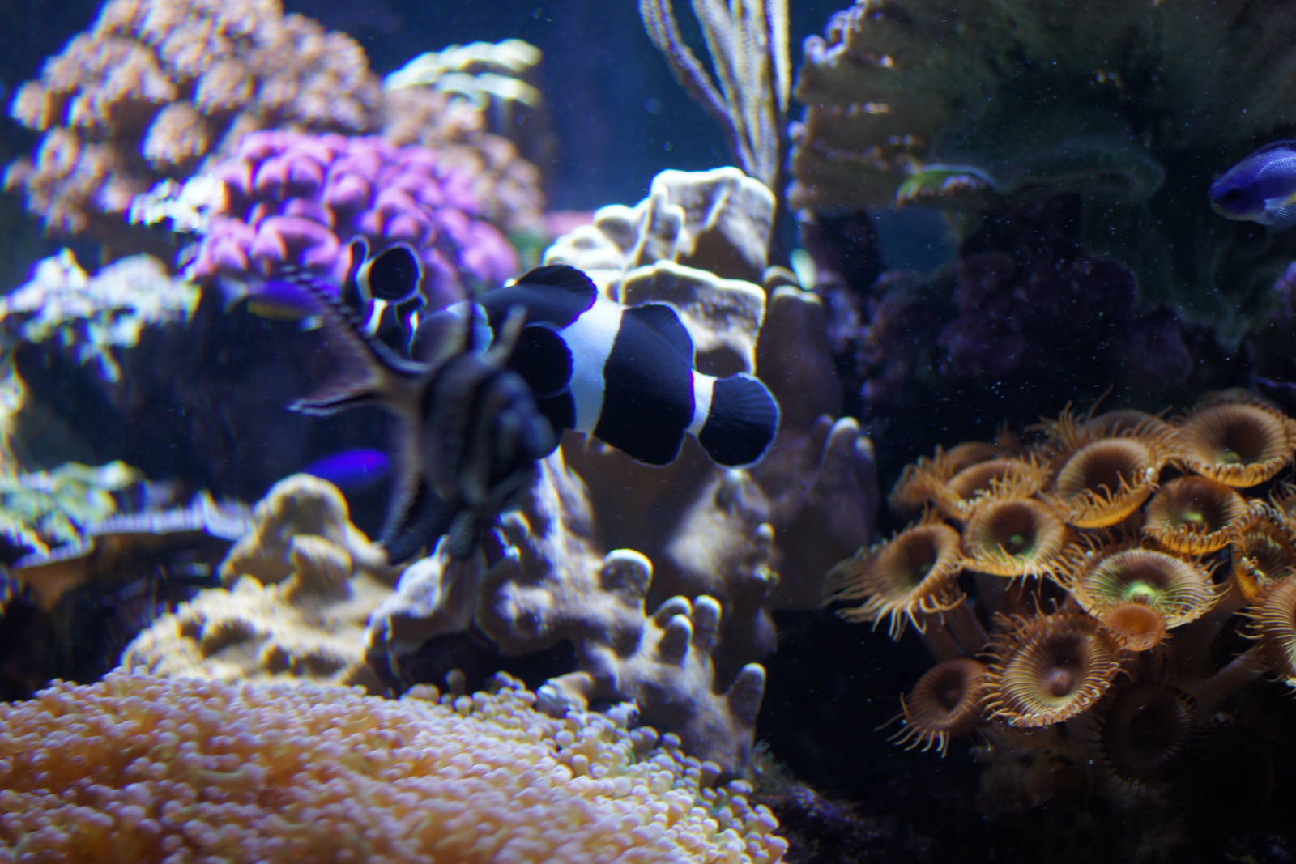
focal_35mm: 45
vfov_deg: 29.9
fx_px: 1620
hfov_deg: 43.6
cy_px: 432
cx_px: 648
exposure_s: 1/125
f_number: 2.8
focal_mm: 30
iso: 320
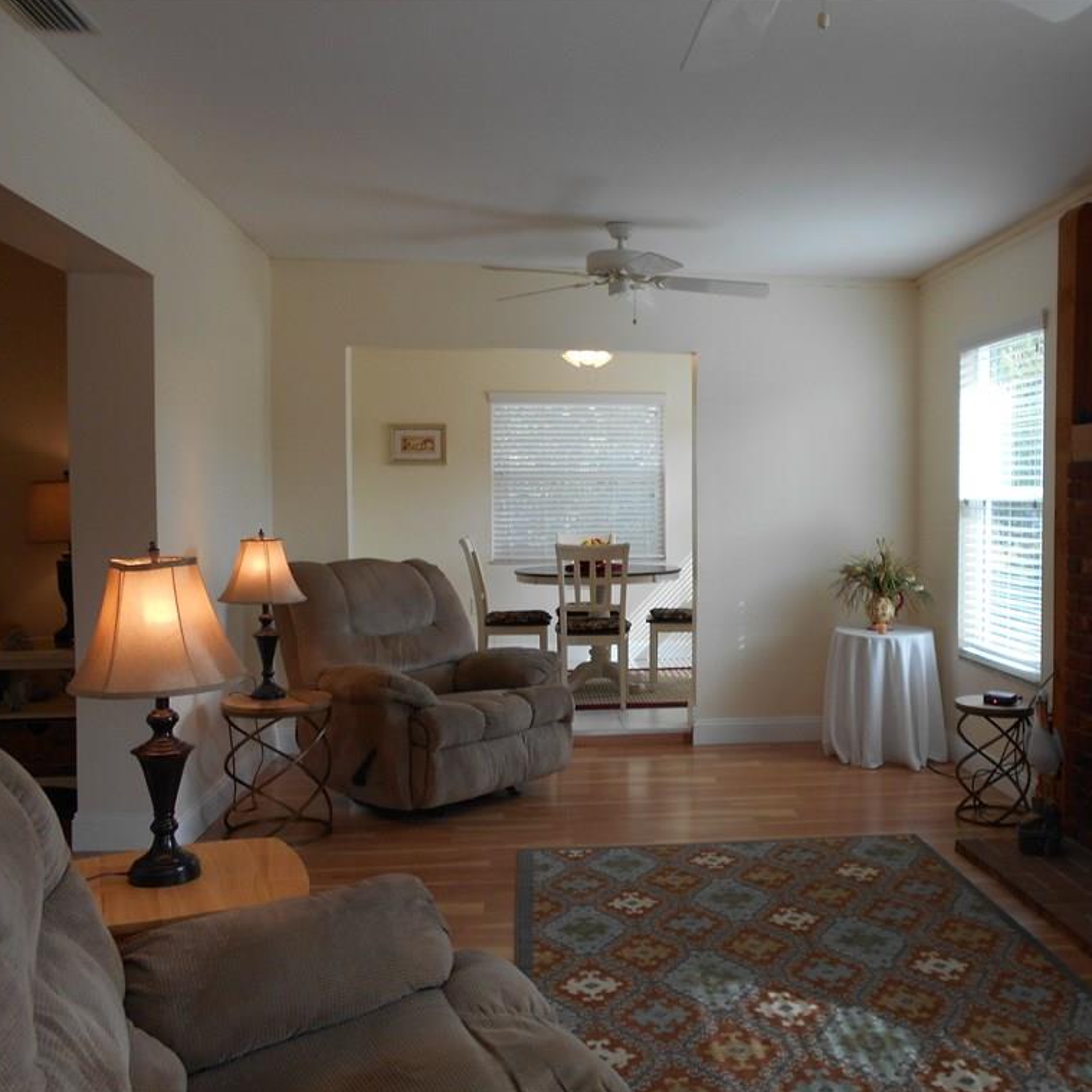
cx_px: 678
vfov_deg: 52.5
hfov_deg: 52.0
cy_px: 544
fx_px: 1106
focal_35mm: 31
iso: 80
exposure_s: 1/80
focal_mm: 4.6
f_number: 3.2
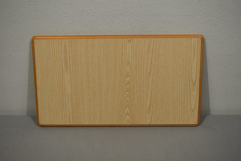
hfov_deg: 43.6
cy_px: 80
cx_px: 120
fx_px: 301
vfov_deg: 29.9
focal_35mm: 45
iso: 220
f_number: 5.6
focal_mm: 30
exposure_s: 1/125
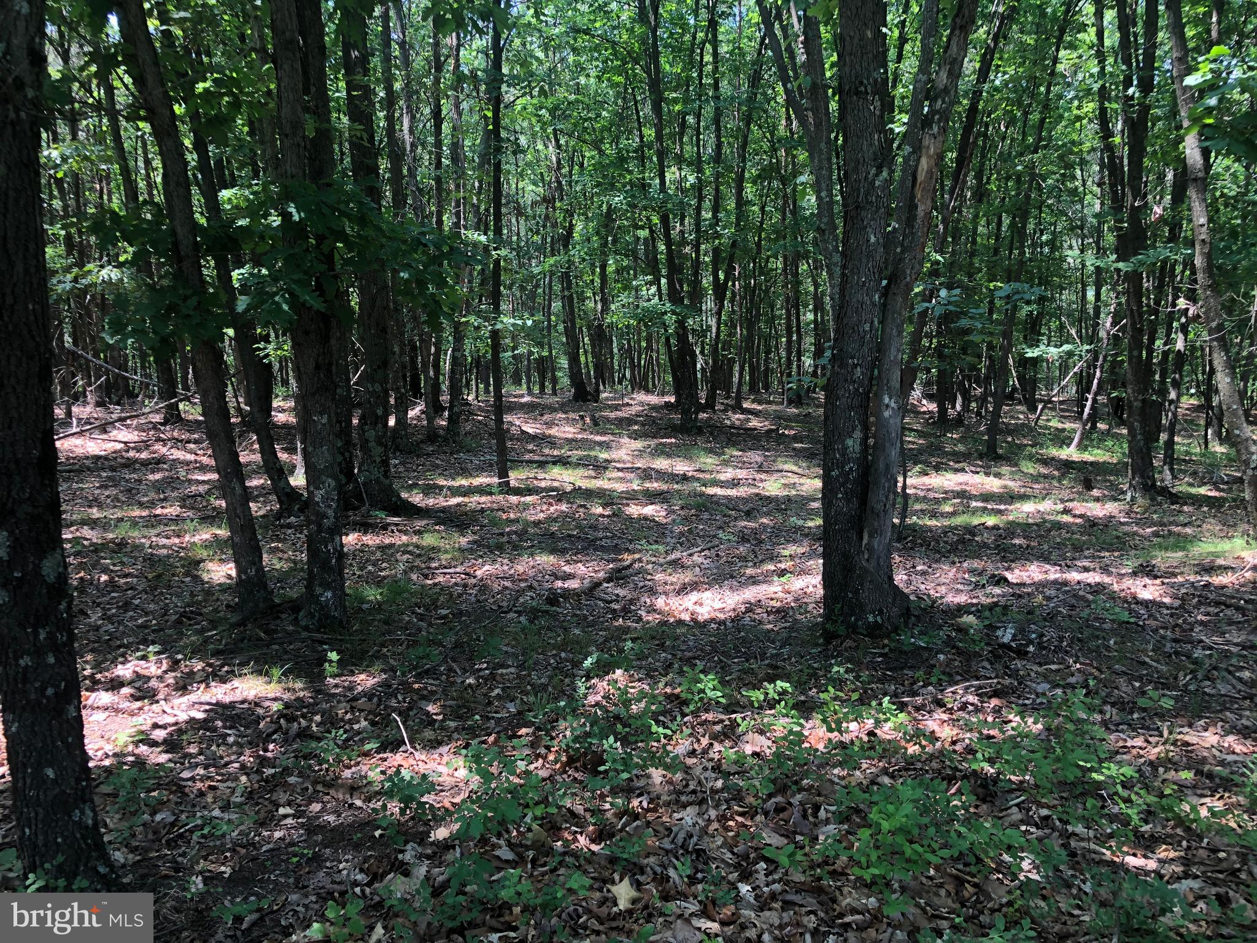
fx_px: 1017
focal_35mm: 28
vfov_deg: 49.7
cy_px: 472
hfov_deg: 63.4
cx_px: 628
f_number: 1.8
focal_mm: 3.99
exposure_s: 1/120
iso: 40
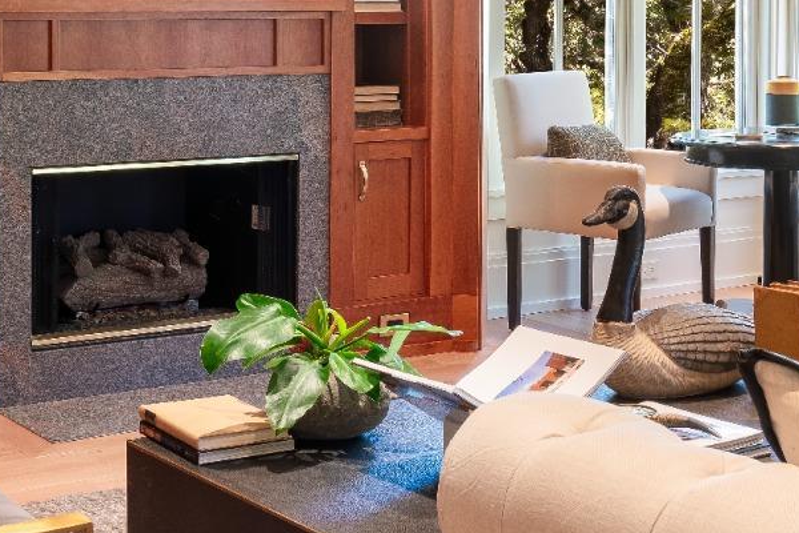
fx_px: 1664
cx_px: 324
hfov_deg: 26.9
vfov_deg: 17.7
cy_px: -5
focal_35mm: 75
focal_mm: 30
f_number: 14
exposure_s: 2.5
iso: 100
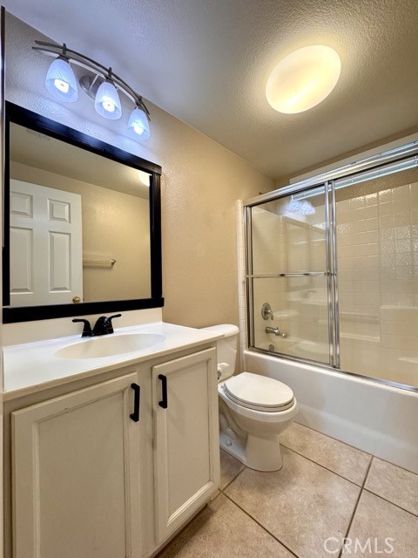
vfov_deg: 102.1
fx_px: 225
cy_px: 279
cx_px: 209
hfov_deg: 85.7
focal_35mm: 14
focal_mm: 2.22
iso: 320
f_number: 2.2
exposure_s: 1/120
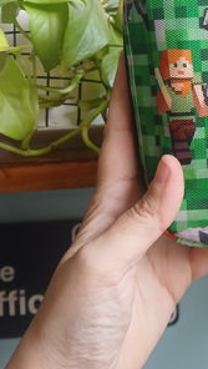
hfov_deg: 21.9
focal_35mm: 51
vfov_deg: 39.0
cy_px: 73
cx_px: 247
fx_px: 499
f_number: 1.8
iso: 200
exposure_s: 1/50
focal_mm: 3.98
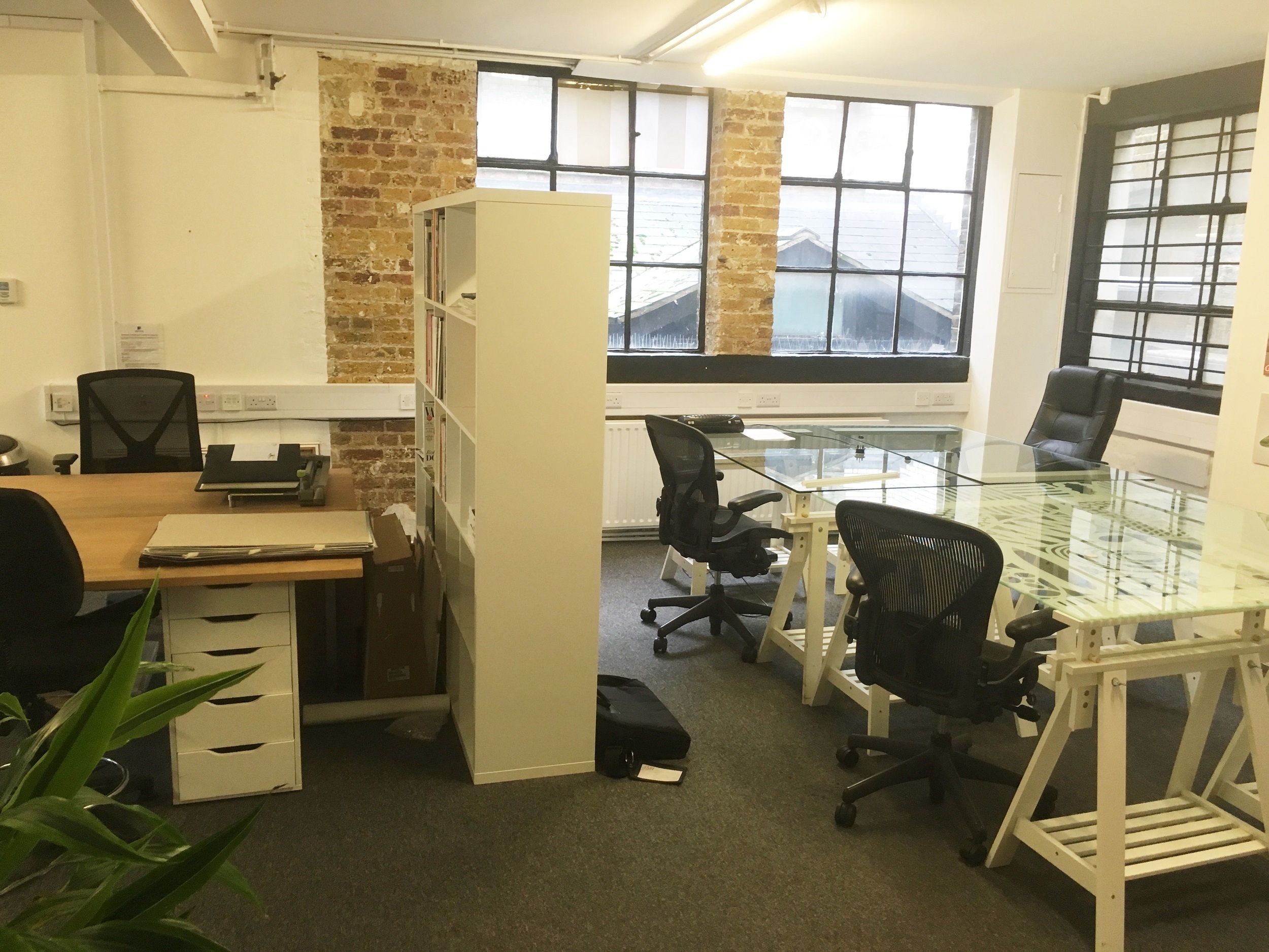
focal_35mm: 29
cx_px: 634
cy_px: 476
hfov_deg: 61.7
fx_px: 1063
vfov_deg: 48.2
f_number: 2.2
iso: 125
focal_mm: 4.15
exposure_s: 1/33
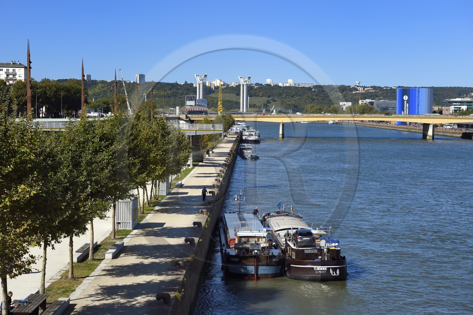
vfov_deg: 19.4
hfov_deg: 28.8
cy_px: 158
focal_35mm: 70
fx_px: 919
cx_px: 236
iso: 200
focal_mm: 70
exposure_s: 1/320
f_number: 11
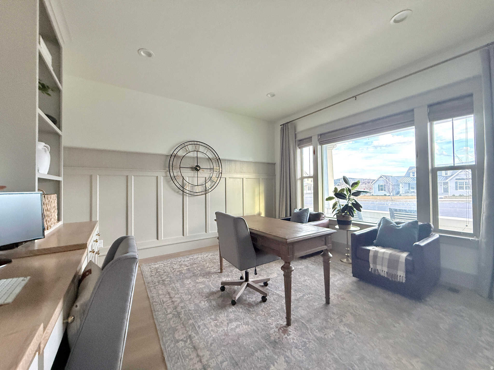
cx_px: 247
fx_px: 200
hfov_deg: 102.1
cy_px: 185
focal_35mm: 14
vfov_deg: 85.7
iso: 320
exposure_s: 1/80
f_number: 2.2
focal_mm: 2.22
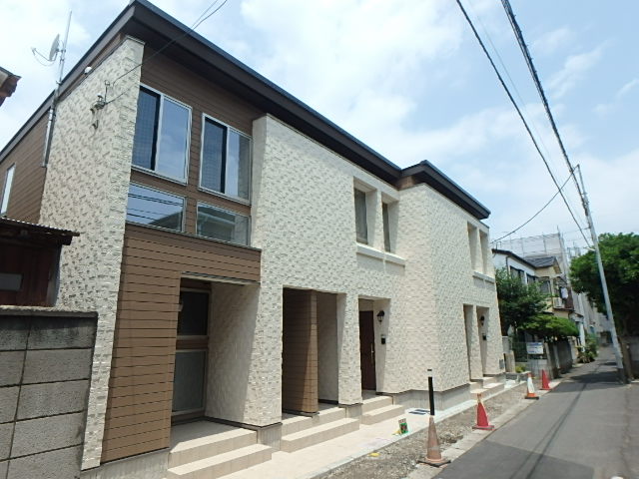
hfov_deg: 79.0
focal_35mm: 21
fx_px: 388
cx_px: 320
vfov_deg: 63.4
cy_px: 240
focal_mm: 3.7
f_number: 6
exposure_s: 1/500
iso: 125
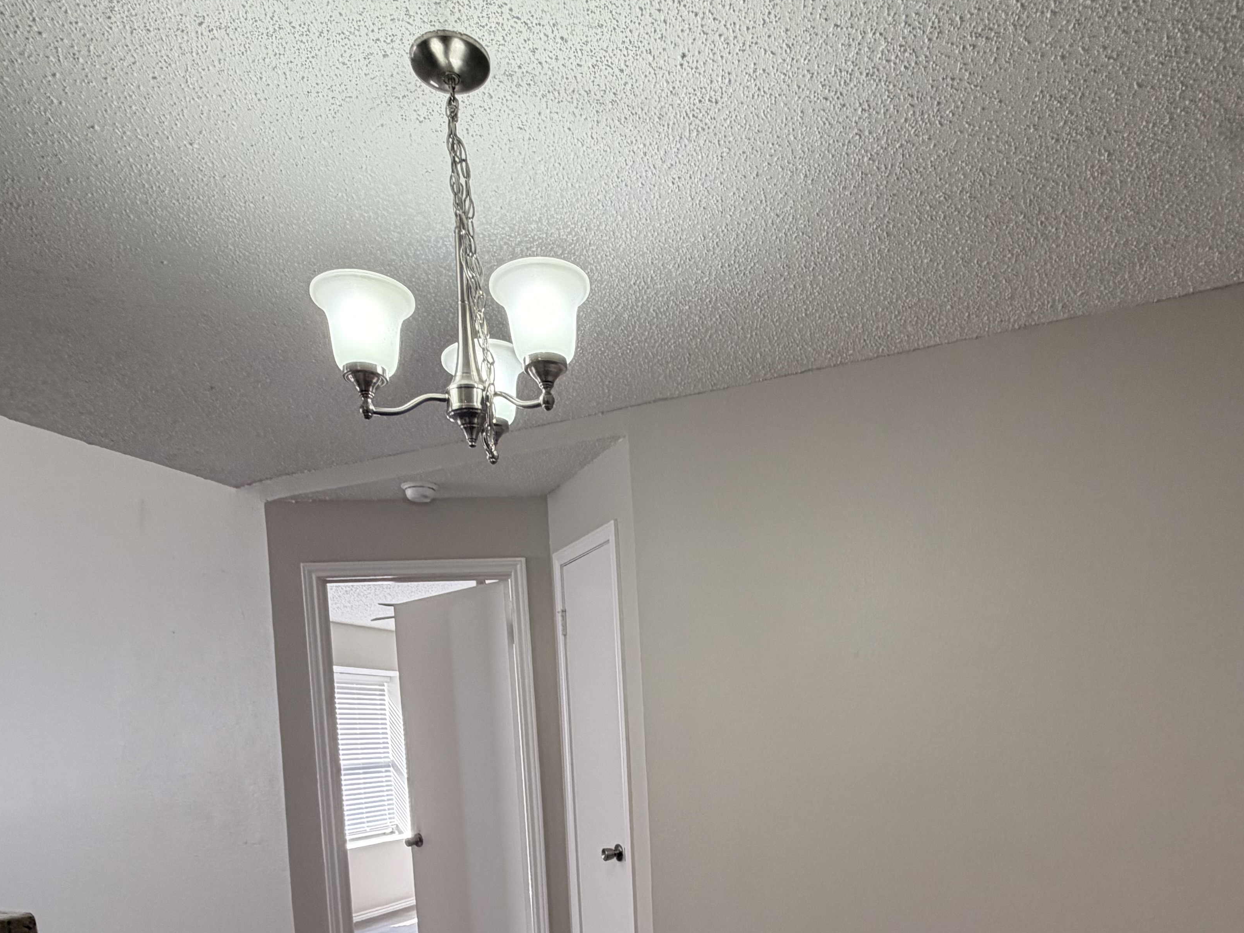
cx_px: 680
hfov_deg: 69.2
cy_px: 809
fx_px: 898
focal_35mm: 25
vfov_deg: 49.9
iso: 125
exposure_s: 1/120
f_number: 2.2
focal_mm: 2.22
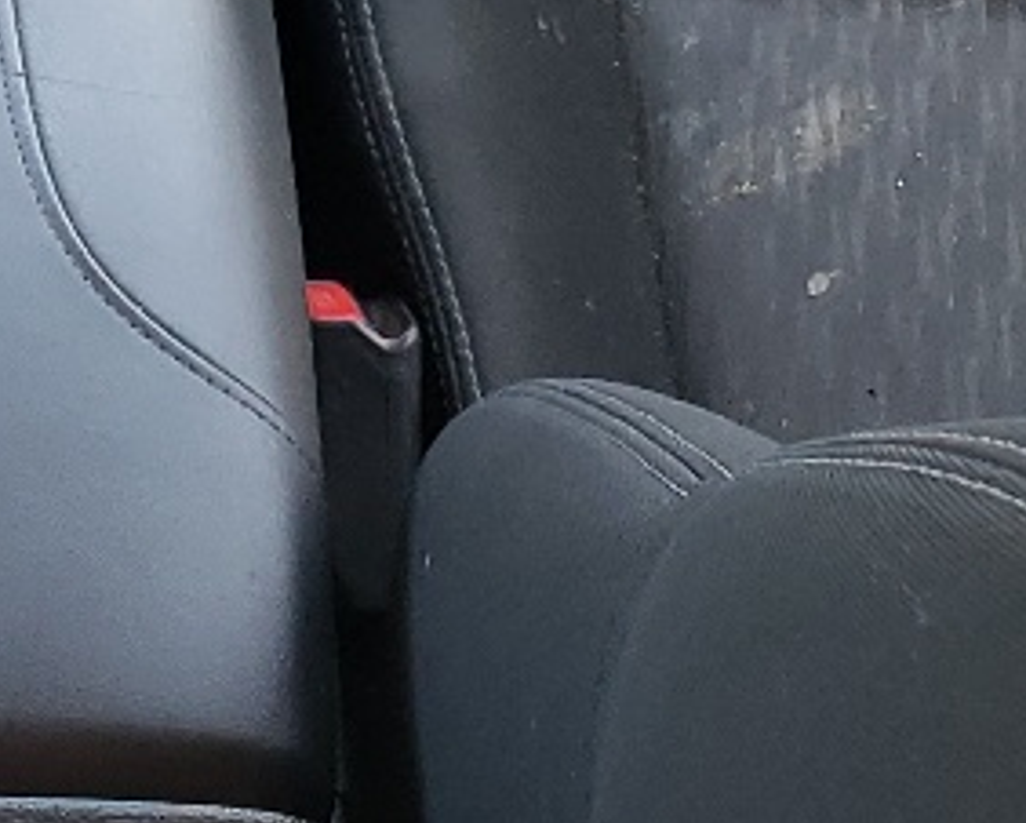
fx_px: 4376
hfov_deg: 13.0
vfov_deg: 10.1
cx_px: -255
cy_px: -736
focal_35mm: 144
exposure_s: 1/120
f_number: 1.5
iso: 55
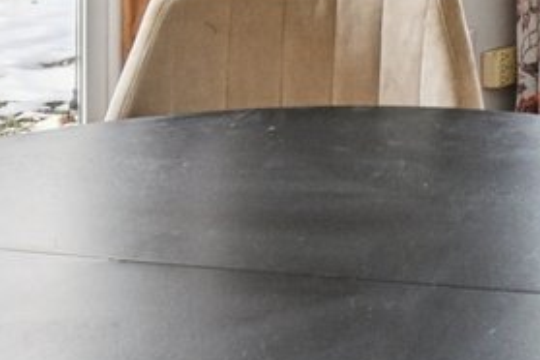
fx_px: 1650
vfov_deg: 11.5
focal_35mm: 110
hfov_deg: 17.0
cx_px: 790
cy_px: -307
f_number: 8
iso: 100
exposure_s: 1/30
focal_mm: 10
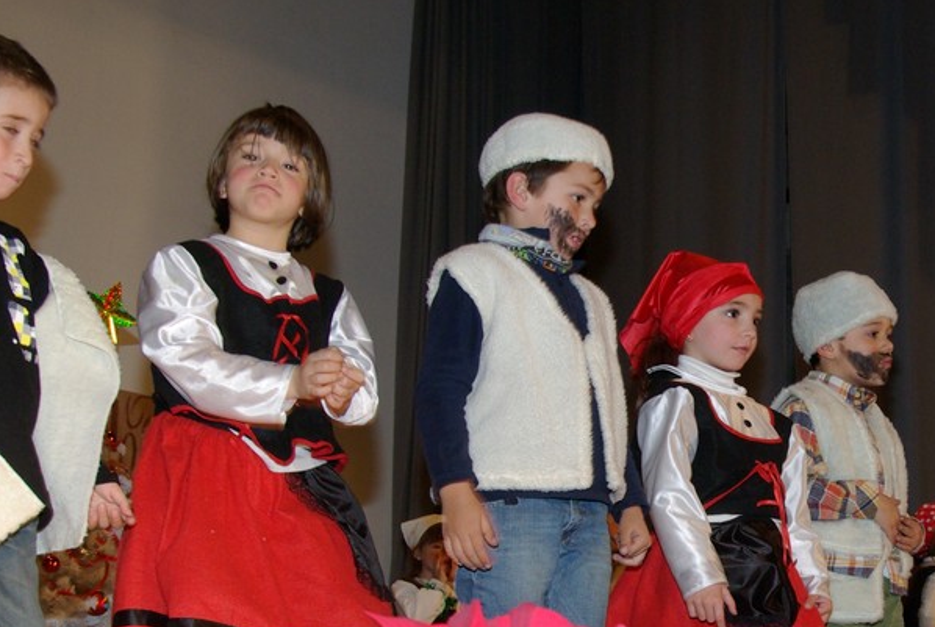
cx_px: 843
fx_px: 2003
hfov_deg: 25.5
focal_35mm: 77
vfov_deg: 17.7
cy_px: 489
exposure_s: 1/45
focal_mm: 24
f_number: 5.6
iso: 400
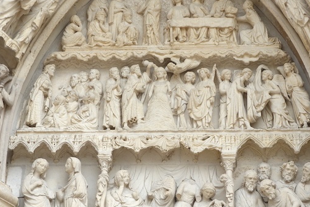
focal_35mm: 133
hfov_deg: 15.4
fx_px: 1145
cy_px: 99
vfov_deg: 10.3
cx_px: 148
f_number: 5.6
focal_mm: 25.02
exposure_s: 1/320
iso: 125
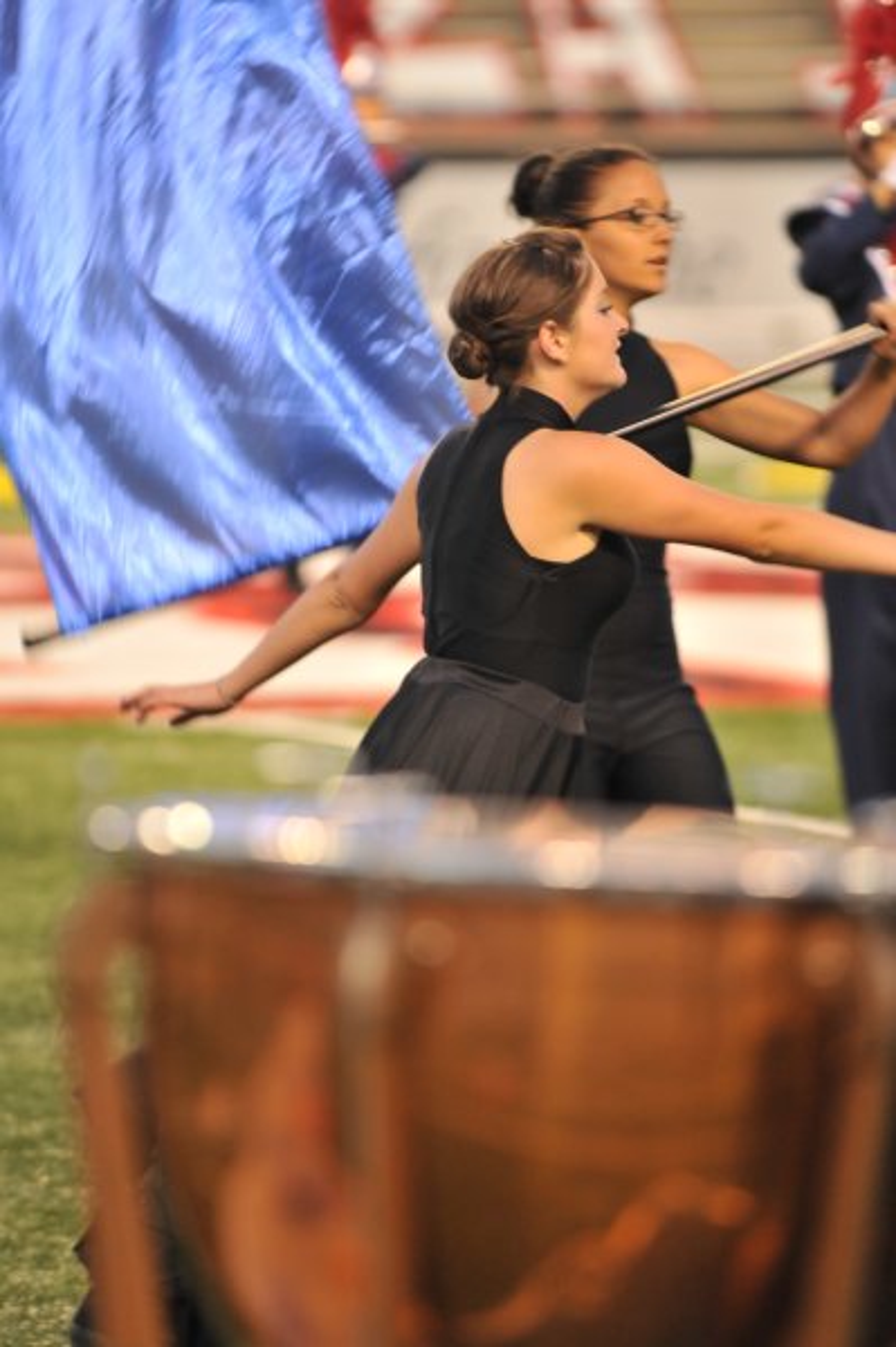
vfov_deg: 6.9
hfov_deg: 4.6
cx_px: 448
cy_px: 674
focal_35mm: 300
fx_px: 11219
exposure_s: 1/250
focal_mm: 200
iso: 800
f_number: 2.8
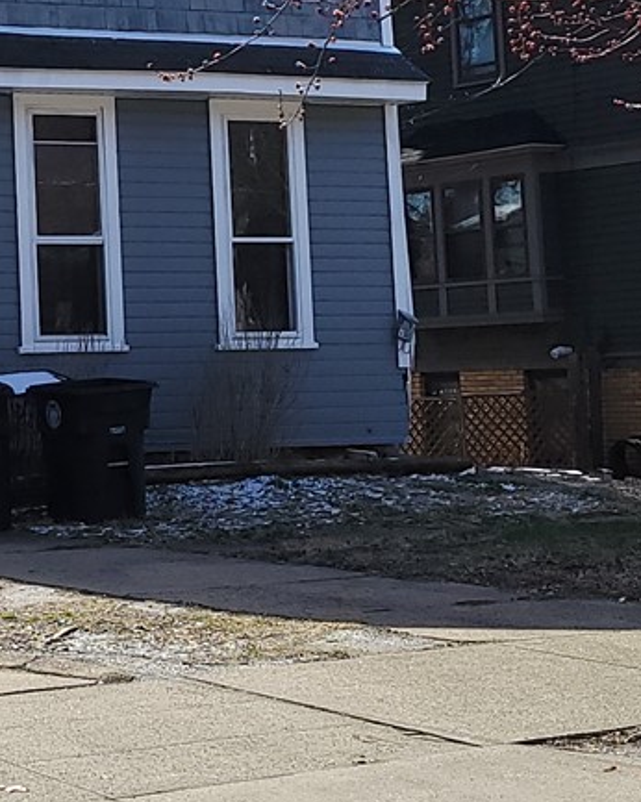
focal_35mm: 60
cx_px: -150
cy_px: 159
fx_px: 1424
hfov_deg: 23.0
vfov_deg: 30.7
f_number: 1.8
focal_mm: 5.4
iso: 40
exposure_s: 1/1973
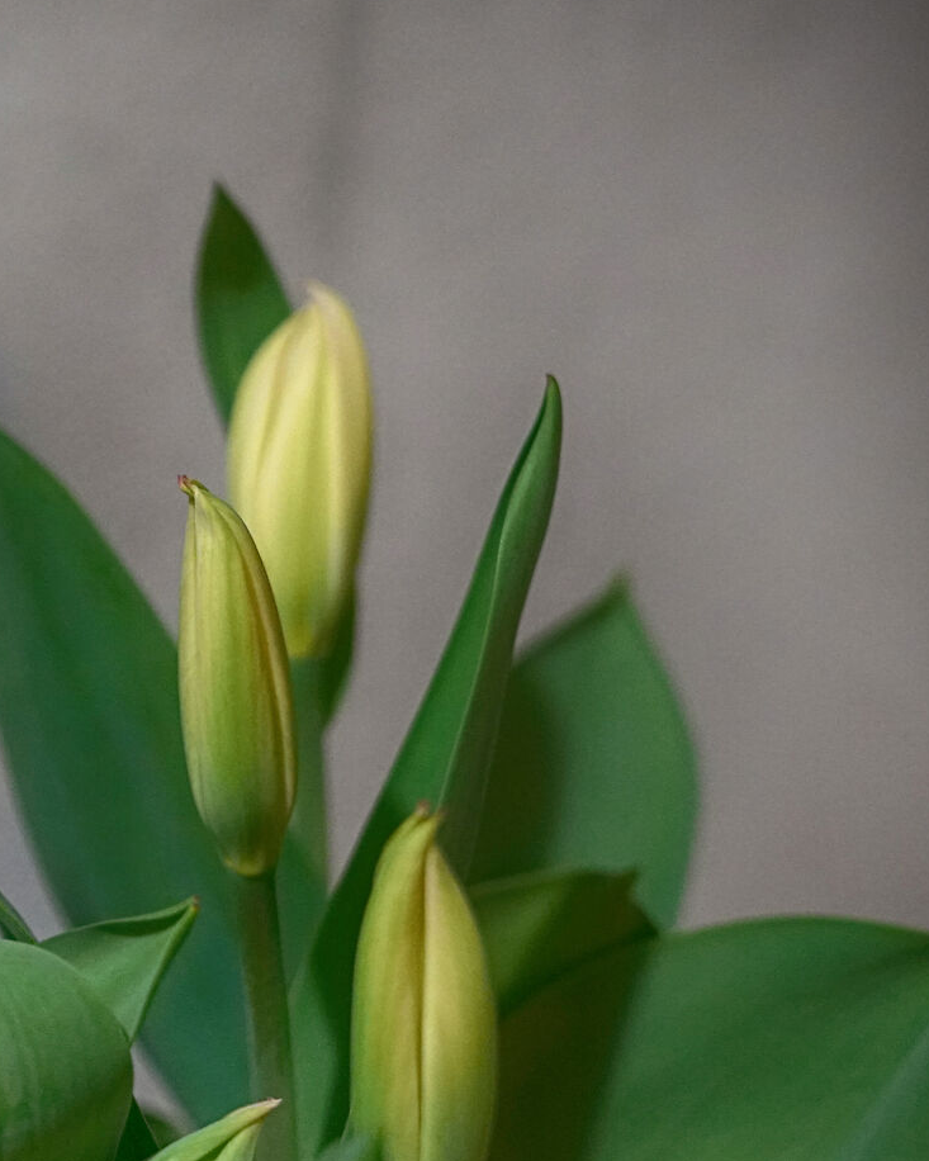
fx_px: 4055
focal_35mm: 118
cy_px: 813
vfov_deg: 16.2
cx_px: -290
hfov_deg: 12.6
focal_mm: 48
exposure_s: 1/40
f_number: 3.5
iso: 3200
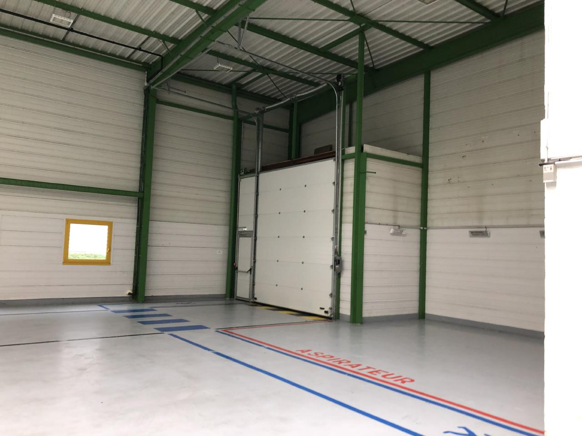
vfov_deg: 49.7
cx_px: 291
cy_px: 218
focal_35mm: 28
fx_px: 471
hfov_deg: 63.4
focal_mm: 3.99
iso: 50
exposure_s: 1/17
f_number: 1.8
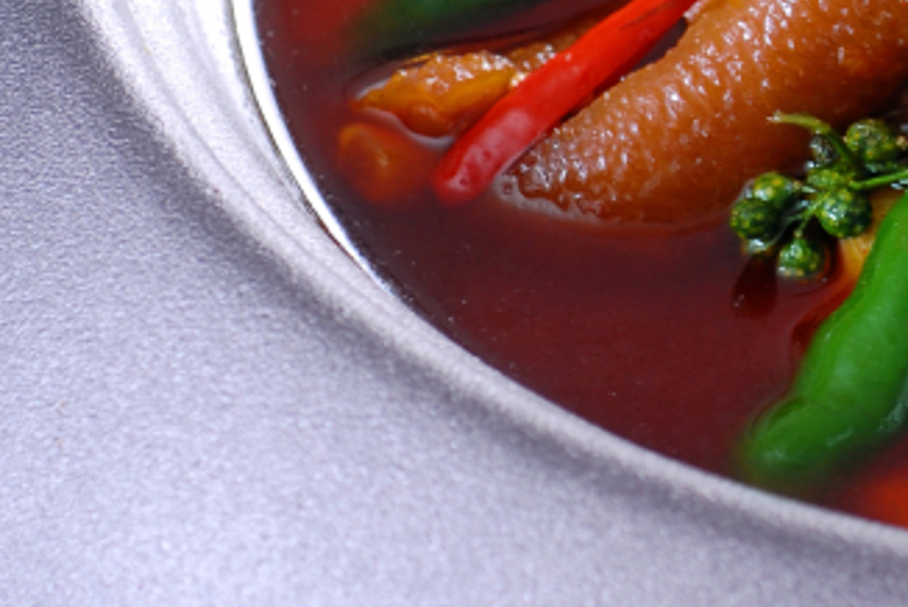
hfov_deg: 7.2
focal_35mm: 283
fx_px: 7144
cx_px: 1142
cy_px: -74
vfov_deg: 4.9
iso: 100
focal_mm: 60
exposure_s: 1/160
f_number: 5.6
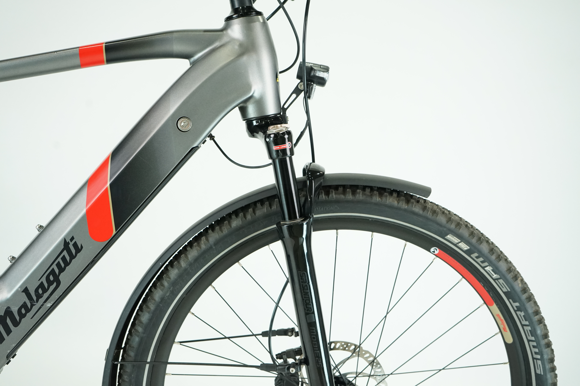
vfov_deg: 36.9
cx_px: 290
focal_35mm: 36
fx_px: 580
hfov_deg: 53.1
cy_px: 193
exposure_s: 1/200
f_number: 5.6
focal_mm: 36
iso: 2500
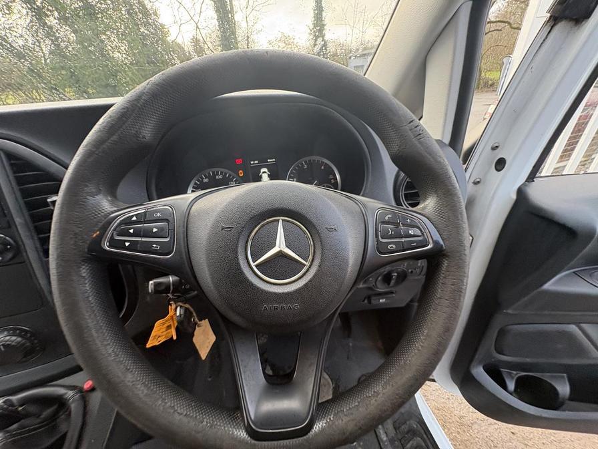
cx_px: 299
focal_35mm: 14
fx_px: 242
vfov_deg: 85.7
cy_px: 224
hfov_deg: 102.1
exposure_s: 1/107
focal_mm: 2.22
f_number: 2.2
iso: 125
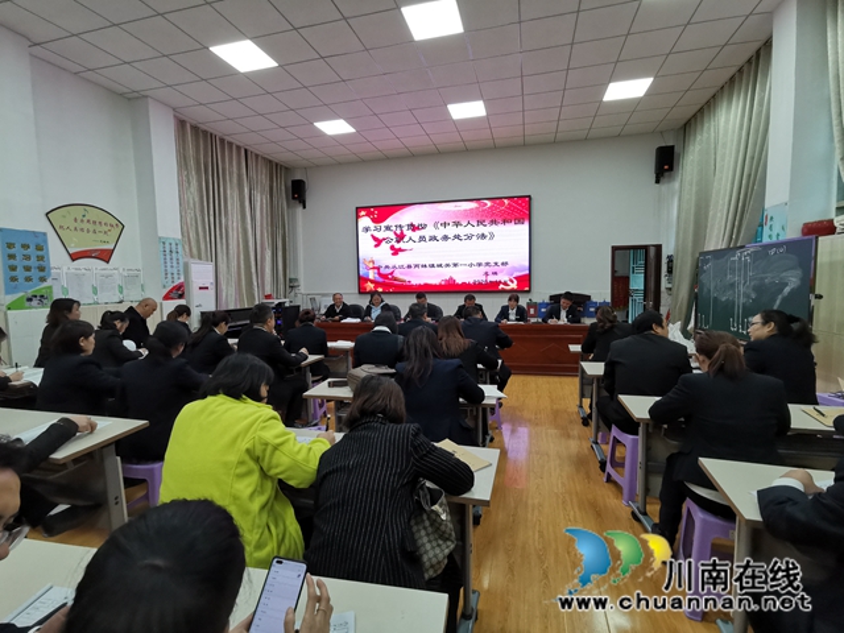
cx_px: 422
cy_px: 316
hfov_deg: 91.0
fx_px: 414
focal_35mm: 17
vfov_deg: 74.7
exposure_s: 1/100
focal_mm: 2.26
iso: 200
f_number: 2.2
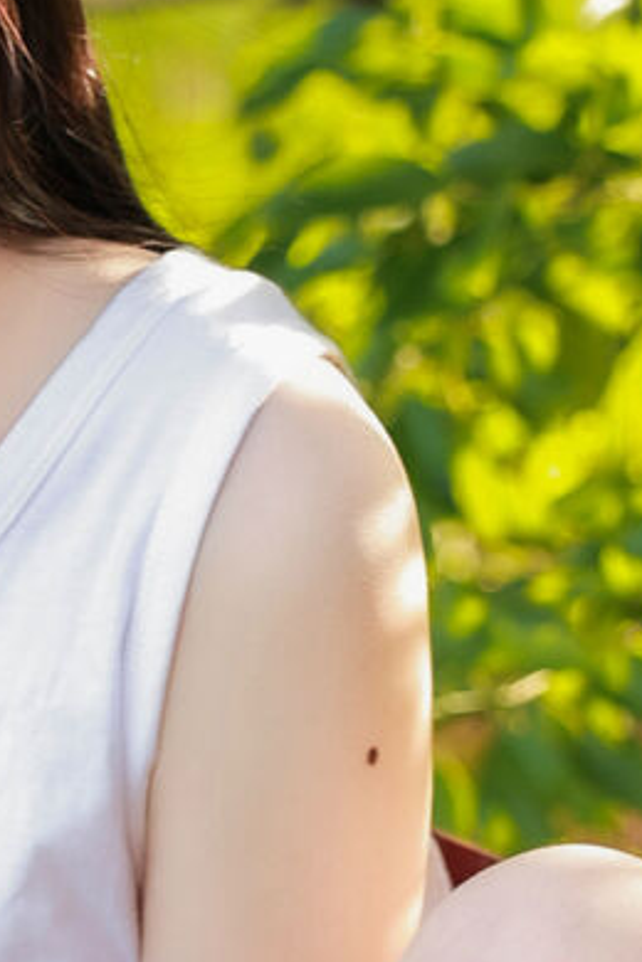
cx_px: -230
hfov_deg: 6.0
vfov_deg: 9.1
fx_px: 6045
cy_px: 681
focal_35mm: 226
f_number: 2.8
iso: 125
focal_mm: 50
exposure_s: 1/160
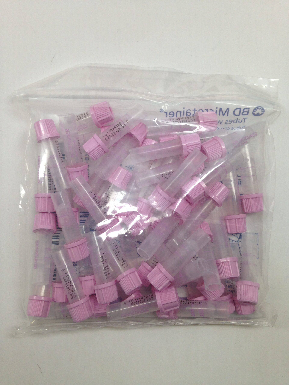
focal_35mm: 33
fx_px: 367
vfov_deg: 55.4
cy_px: 192
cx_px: 144
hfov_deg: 42.9
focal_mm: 4.12
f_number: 2.4
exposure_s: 1/40
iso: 50
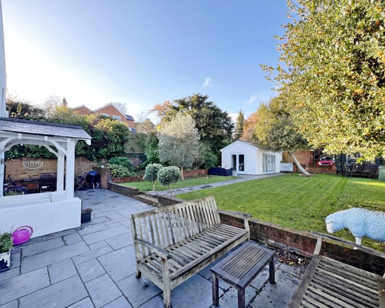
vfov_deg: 88.0
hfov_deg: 100.6
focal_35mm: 14
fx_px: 160
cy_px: 159
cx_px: 204
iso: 32
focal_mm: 1.57
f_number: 1.8
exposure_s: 1/124
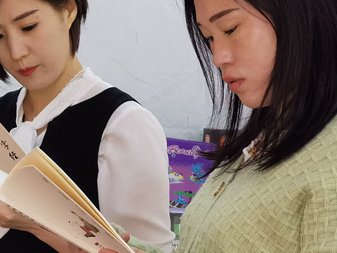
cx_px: 5
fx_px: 1996
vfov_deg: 7.2
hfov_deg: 9.6
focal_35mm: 205
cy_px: 77
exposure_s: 1/33.3
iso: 160
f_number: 2.4
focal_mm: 7.48
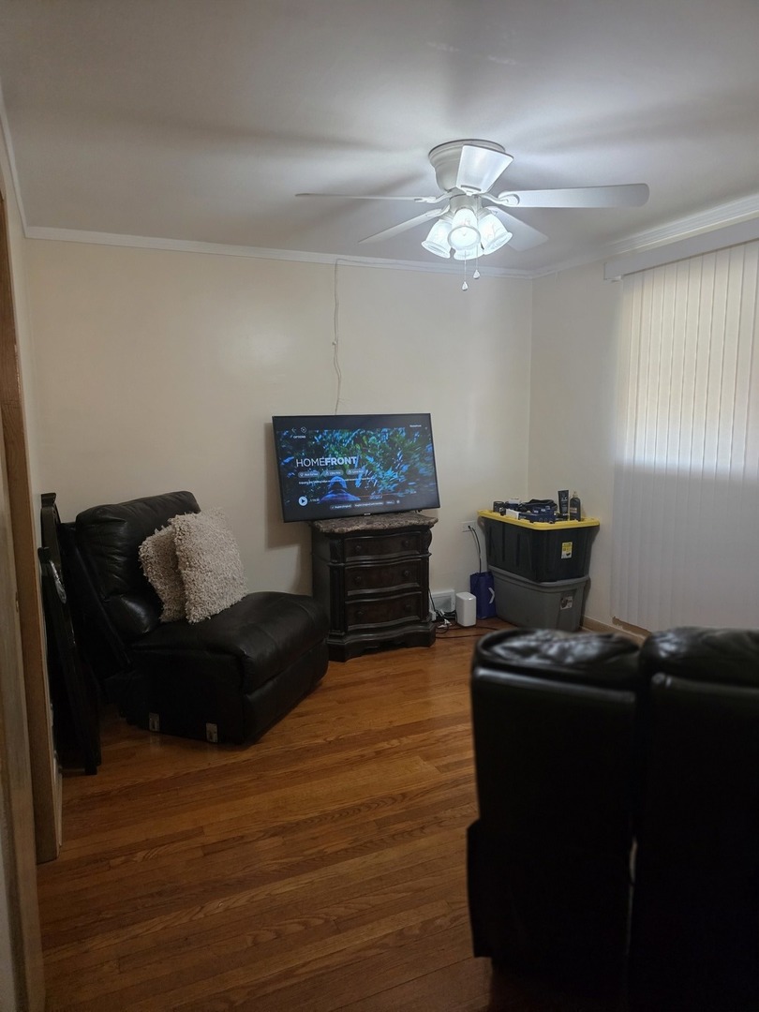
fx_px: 672
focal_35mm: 23
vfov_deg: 73.9
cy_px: 506
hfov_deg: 58.9
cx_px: 380
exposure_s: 1/120
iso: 800
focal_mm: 6.3
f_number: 1.7
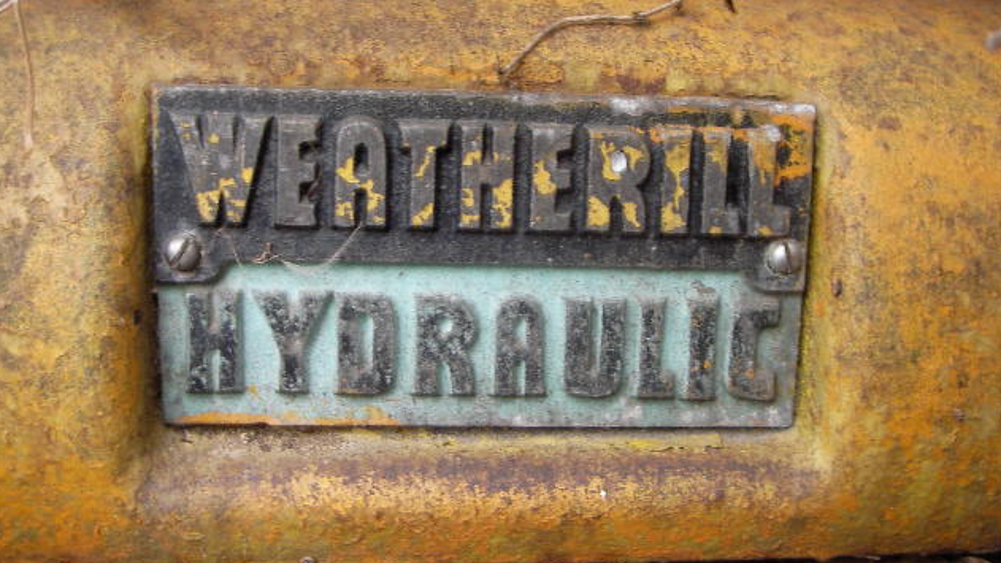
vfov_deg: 28.4
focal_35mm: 42
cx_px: 500
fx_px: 1115
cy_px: 279
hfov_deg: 48.4
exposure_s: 1/7.3
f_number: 3.3
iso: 100
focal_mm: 6.3
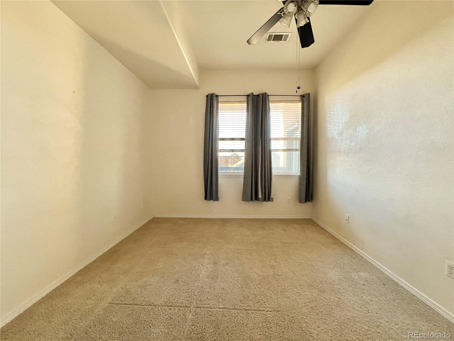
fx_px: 170
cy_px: 170
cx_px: 227
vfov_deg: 89.9
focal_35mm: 13
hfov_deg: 106.2
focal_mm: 1.57
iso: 200
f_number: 1.8
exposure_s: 1/120
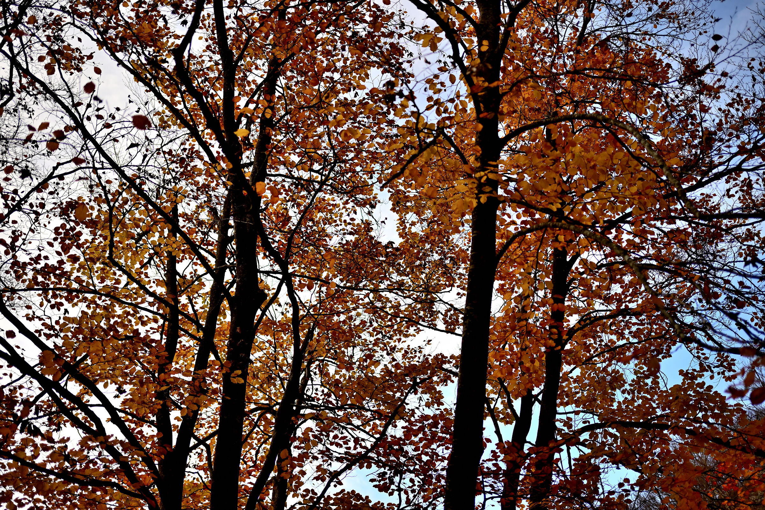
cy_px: 255
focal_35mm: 40
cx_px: 382
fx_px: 850
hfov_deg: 48.4
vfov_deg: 33.4
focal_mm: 40
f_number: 2
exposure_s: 1/1000
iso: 100
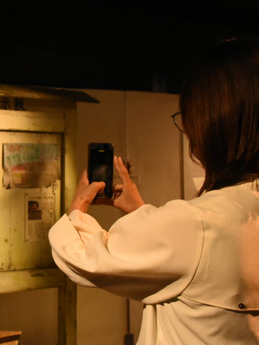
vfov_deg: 34.4
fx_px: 557
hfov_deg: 25.6
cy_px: 170
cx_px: 46
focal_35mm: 56
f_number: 4.5
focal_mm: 21
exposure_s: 1/30
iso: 4500
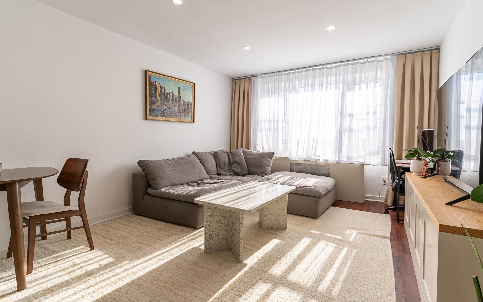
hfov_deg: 91.1
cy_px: 144
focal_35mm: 18
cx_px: 242
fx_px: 237
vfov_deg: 65.0
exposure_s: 1/8000
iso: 400
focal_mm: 17
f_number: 9
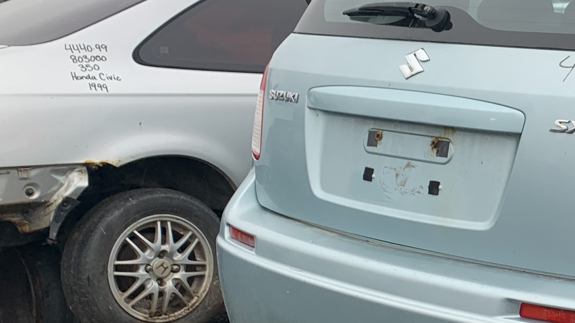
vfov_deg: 17.2
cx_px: 660
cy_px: 205
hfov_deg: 27.2
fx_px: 1067
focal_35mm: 70
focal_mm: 4.25
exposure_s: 1/123
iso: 25
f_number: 1.8
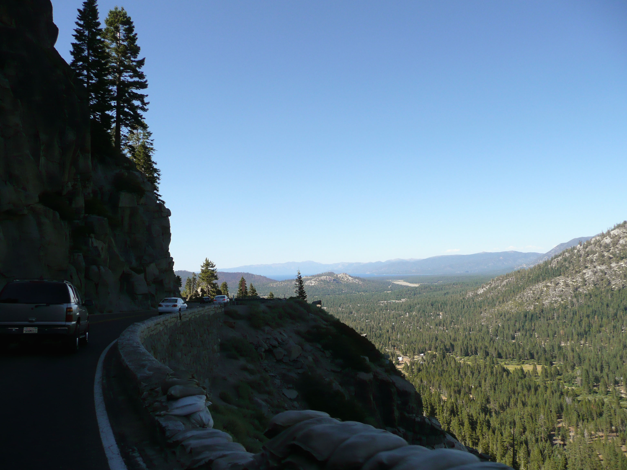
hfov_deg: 60.0
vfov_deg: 46.8
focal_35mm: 30
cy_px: 235
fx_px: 543
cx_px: 314
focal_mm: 4.9
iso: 100
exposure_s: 1/640
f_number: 3.4
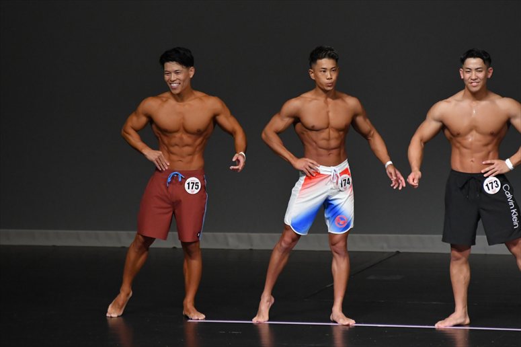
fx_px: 5425
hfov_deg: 5.5
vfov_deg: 3.7
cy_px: 174
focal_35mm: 375
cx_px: 260
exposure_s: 1/400
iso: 4000
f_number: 5.6
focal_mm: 250
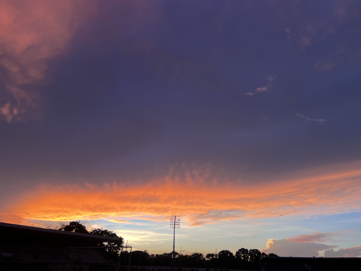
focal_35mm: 27
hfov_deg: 65.3
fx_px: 282
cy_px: 134
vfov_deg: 51.4
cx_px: 178
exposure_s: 1/121
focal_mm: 5.7
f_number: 1.5
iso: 32
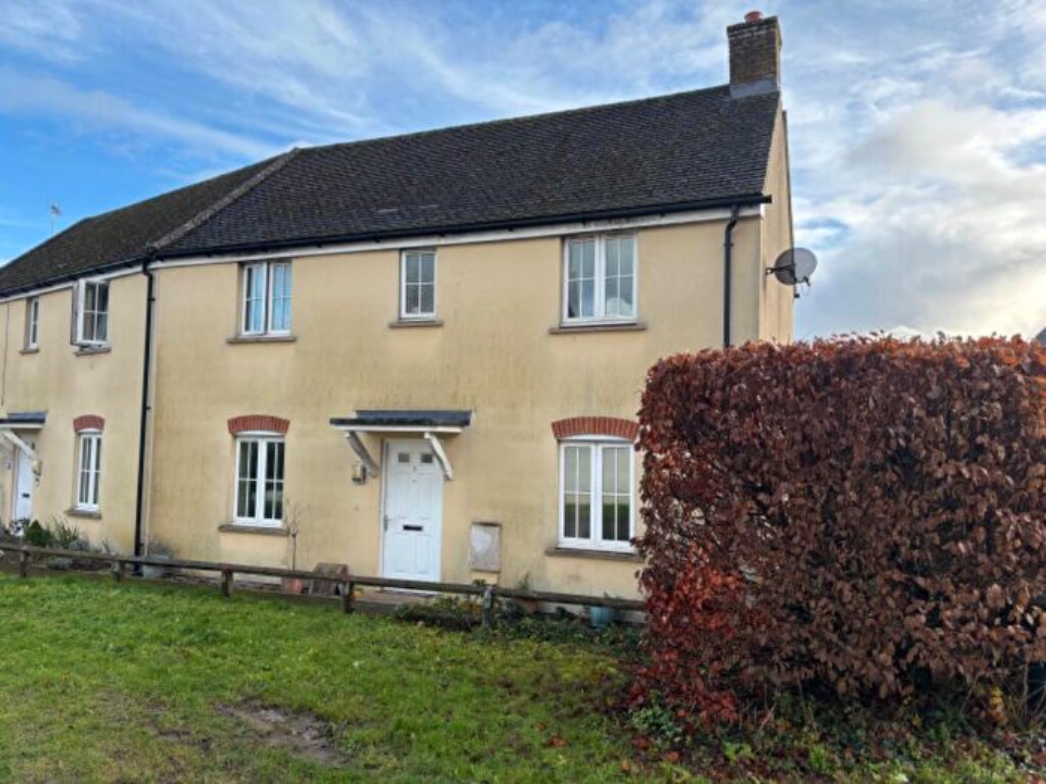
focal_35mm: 26
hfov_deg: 67.3
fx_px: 786
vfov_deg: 53.1
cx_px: 523
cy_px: 392
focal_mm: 5.96
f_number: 1.6
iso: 50
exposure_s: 1/865
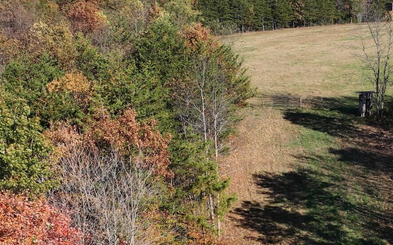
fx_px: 600
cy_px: 188
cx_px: 305
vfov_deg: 22.9
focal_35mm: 56
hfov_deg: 35.3
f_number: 2.8
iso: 130
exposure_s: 1/1600
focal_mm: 12.29
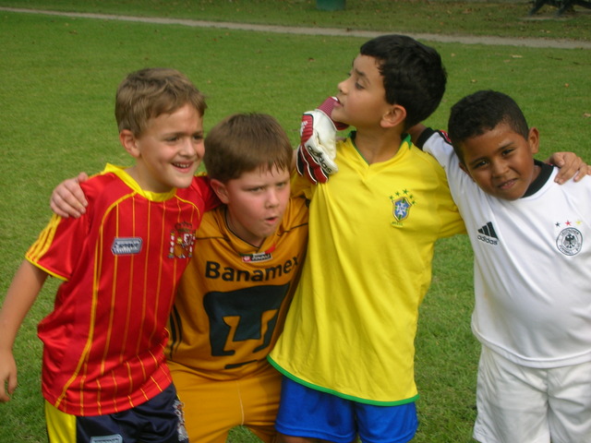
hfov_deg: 26.7
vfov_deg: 20.2
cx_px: 296
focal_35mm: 73
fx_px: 1246
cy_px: 222
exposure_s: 1/146
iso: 50
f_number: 4.4
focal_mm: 12.2
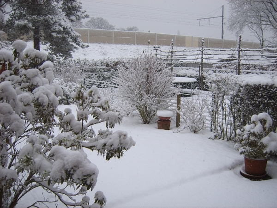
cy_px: 104
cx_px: 138
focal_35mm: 35
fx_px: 280
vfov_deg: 40.7
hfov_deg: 52.6
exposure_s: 1/350
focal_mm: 5.8
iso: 50
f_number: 2.8
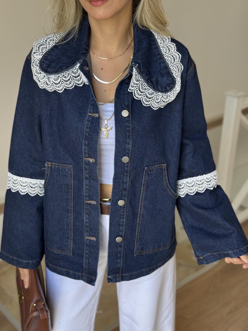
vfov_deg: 39.7
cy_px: 166
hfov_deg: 30.3
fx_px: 459
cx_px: 124
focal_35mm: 48
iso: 50
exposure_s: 1/121
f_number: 1.78
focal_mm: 6.76
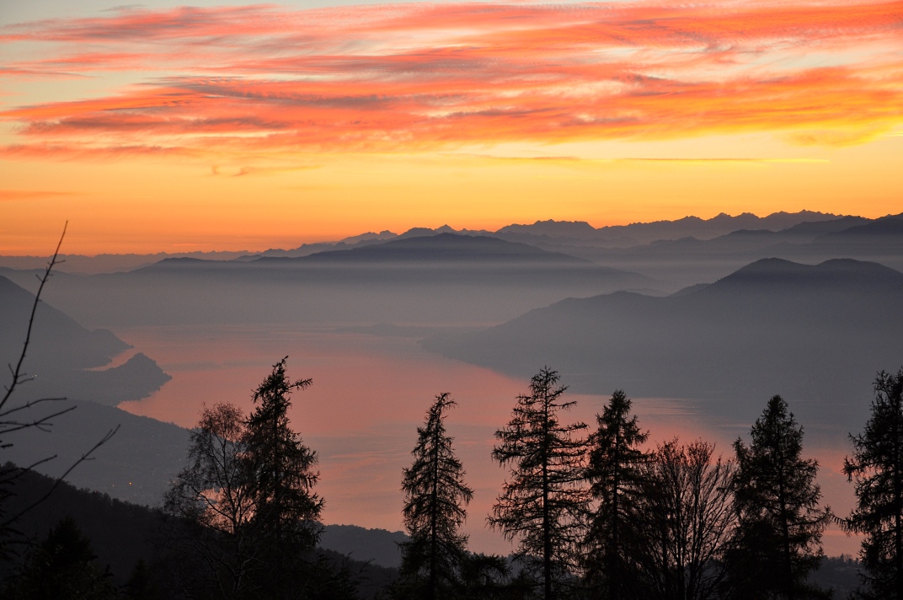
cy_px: 300
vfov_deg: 18.1
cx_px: 452
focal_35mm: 75
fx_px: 1879
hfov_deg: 27.0
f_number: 5
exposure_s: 1/40
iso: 200
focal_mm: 50
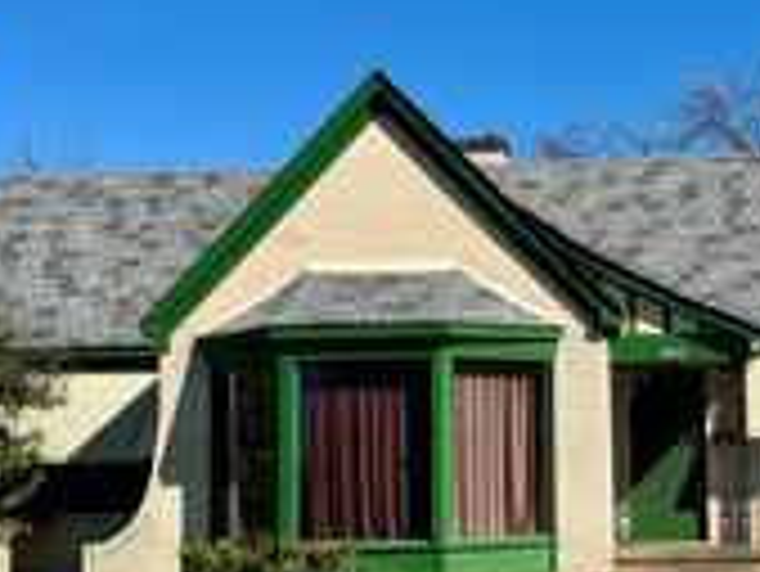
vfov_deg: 20.7
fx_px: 1560
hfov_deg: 27.0
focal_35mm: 71
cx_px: 580
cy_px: 354
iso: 80
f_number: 1.78
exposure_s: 1/5348
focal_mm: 6.76
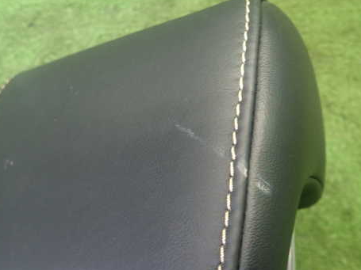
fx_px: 344
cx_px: 165
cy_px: 129
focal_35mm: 33
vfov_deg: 42.9
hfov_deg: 55.3
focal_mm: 4.5
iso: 250
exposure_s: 1/30
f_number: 2
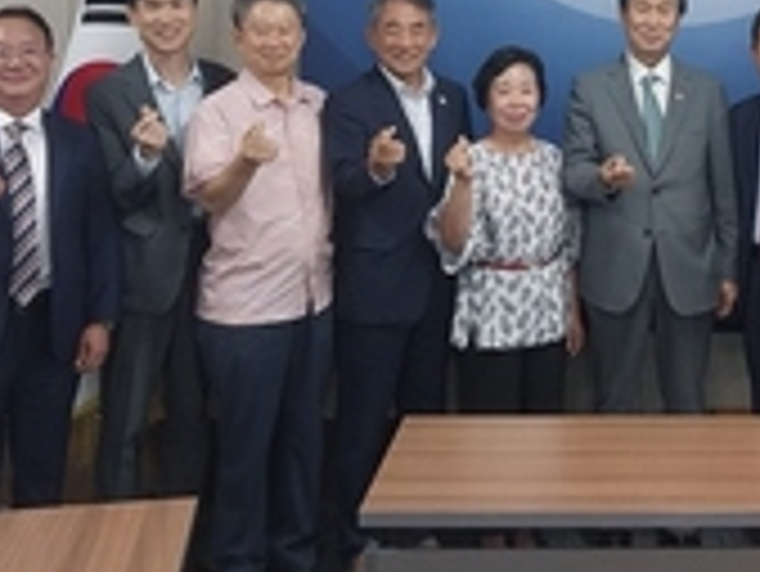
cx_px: 612
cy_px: 7
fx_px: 1186
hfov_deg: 34.4
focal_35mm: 54
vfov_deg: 25.8
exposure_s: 1/60
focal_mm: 4
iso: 250
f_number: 1.8
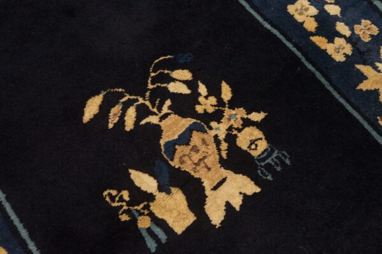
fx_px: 350
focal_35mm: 33
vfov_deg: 39.9
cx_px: 191
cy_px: 127
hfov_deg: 57.3
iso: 1600
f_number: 4
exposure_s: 1/60
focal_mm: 22
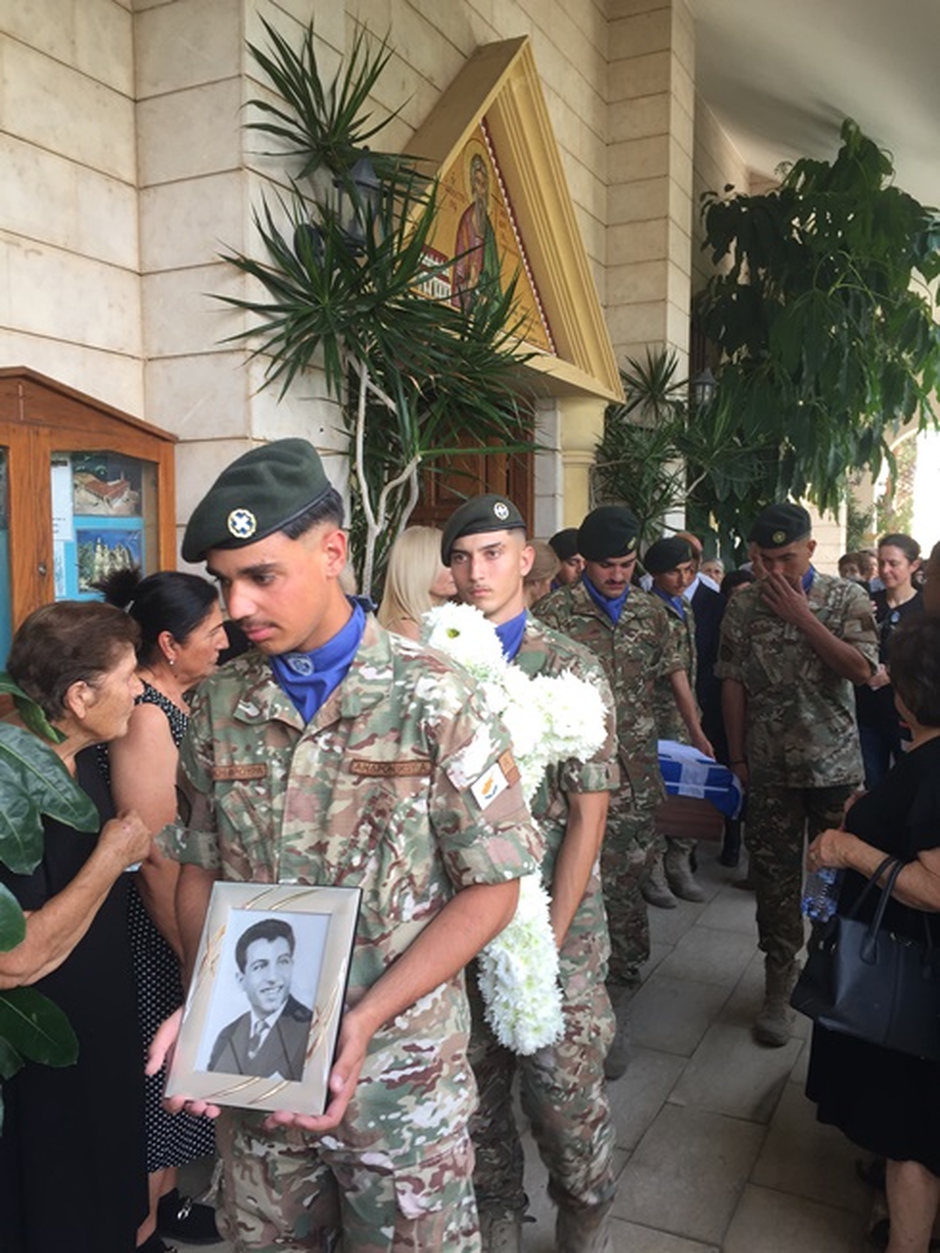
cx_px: 470
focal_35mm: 29
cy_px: 626
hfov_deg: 48.2
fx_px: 1050
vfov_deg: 61.7
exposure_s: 1/100
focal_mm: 4.15
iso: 32
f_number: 2.2
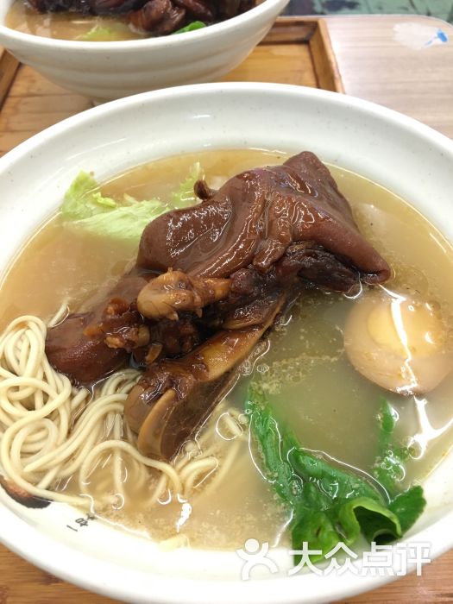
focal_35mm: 29
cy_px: 302
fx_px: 506
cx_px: 226
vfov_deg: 61.7
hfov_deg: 48.2
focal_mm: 4.15
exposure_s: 1/33
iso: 160
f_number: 2.2
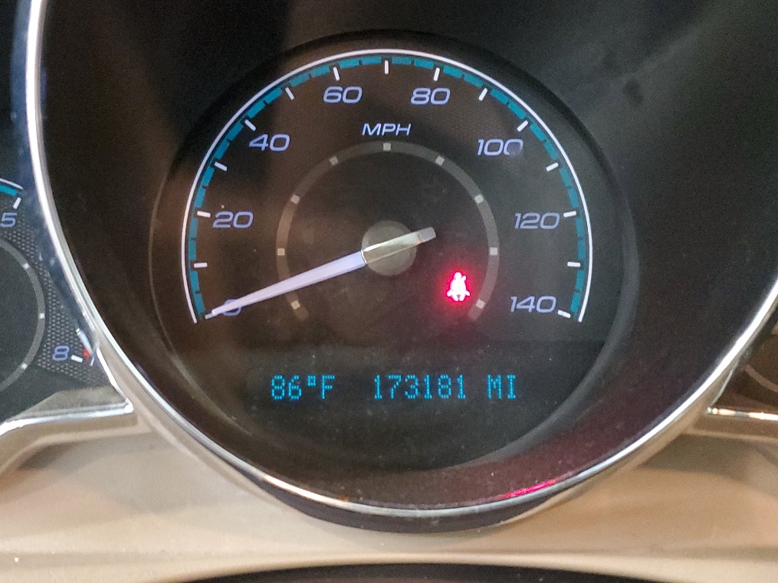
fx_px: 921
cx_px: 349
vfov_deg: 35.1
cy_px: 309
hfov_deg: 45.7
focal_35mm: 41
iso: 694
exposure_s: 1/15
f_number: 1.5
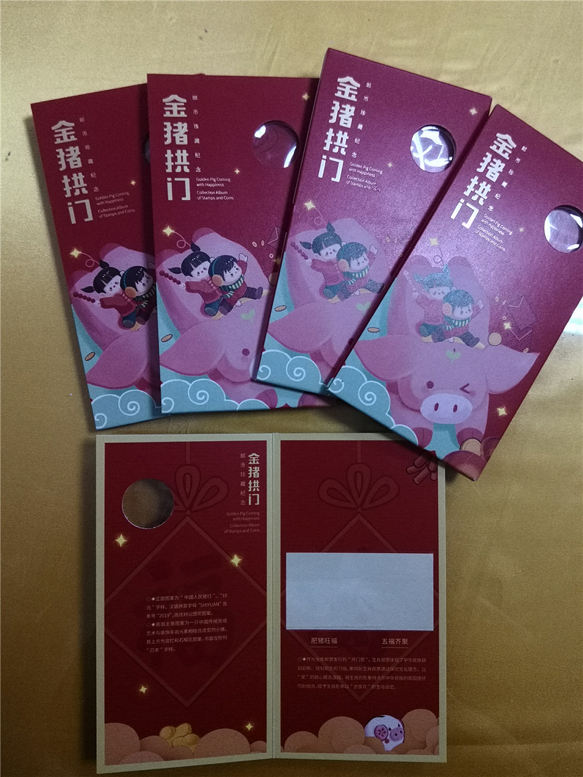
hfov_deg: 46.8
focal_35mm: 30
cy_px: 388
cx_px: 292
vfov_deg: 60.0
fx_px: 674
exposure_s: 1/33.3
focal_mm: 3.95
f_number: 1.6
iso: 200
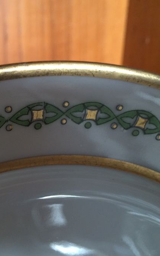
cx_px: 25
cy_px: 129
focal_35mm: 43
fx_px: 300
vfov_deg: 46.2
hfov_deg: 29.0
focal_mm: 4.12
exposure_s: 1/30
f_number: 2.2
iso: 100
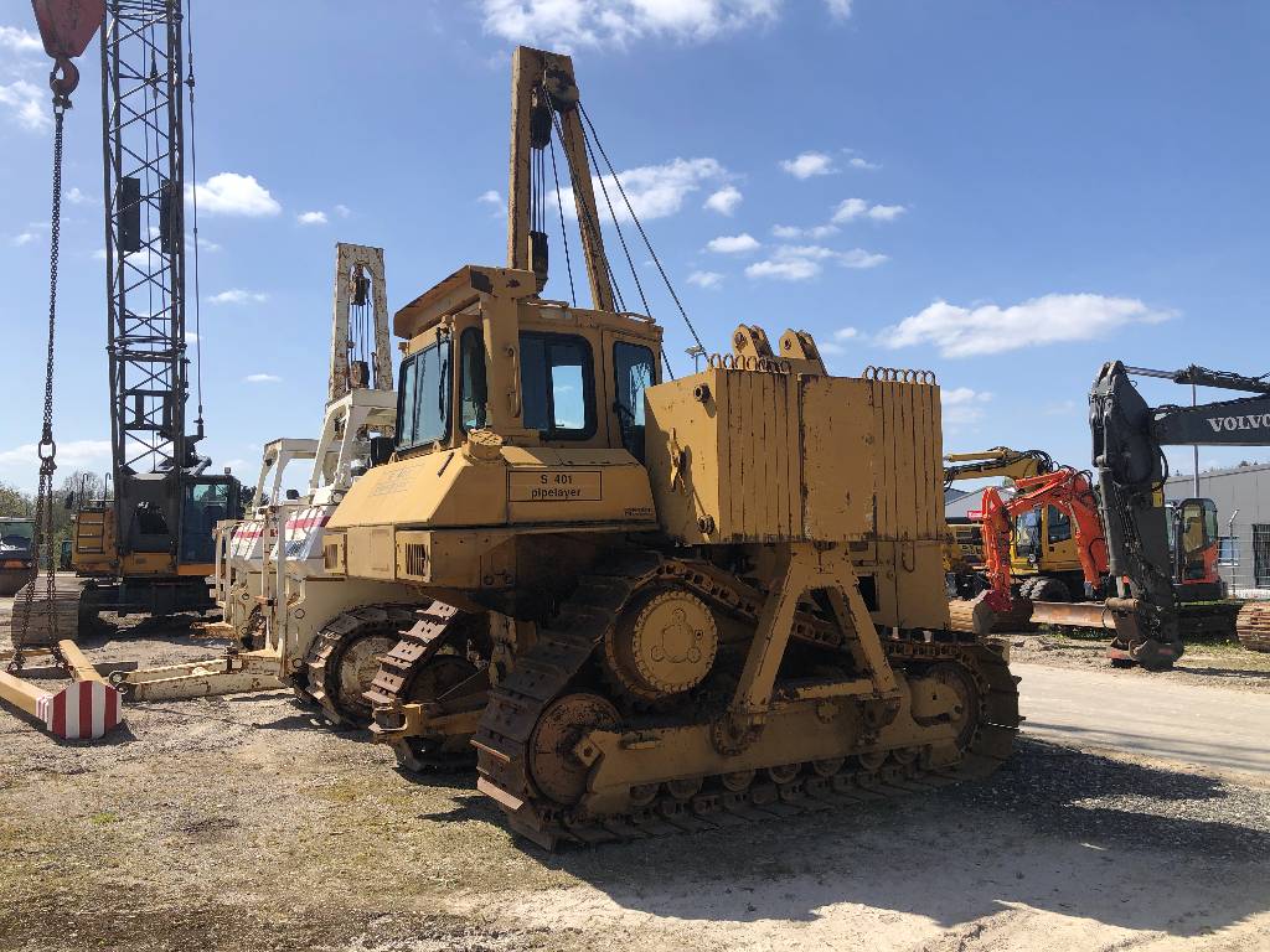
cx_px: 635
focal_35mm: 28
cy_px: 476
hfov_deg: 63.4
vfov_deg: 49.7
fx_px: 1027
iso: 20
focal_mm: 4
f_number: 1.8
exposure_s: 1/2183
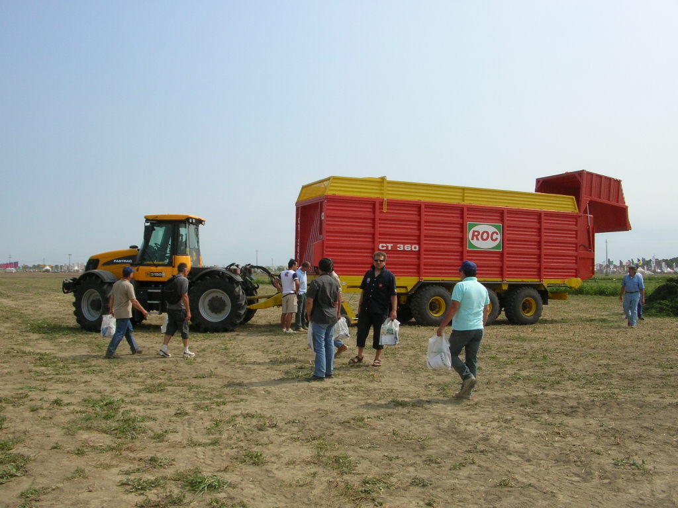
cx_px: 339
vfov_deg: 40.7
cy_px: 254
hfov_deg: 52.6
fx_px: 686
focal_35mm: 35
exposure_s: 1/393
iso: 50
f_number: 5.6
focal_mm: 5.8
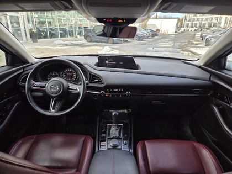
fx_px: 154
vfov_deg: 58.9
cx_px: 116
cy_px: 87
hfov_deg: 73.9
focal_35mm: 23
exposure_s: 1/180
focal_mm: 5.4
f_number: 1.8
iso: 32
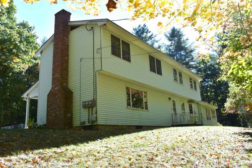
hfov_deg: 61.9
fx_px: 210
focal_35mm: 30
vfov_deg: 43.6
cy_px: 84
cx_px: 126
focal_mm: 20
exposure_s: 1/500
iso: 320
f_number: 8
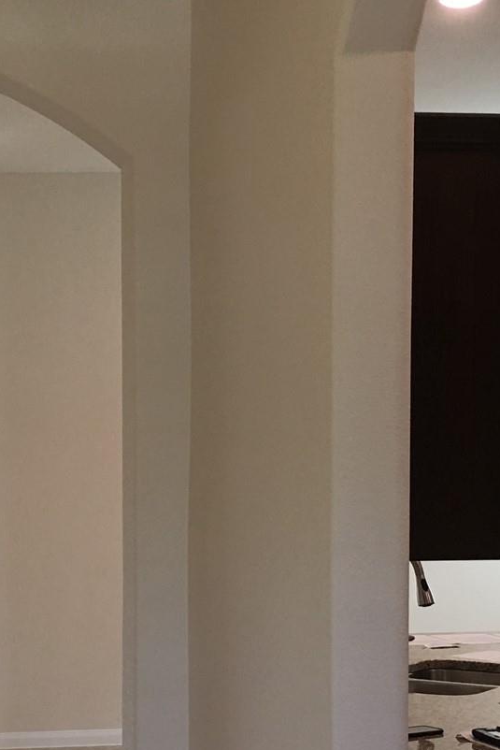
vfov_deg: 26.0
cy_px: 553
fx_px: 1603
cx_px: -48
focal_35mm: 77
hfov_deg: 17.2
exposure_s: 1/30
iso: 40
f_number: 2.2
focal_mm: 4.15
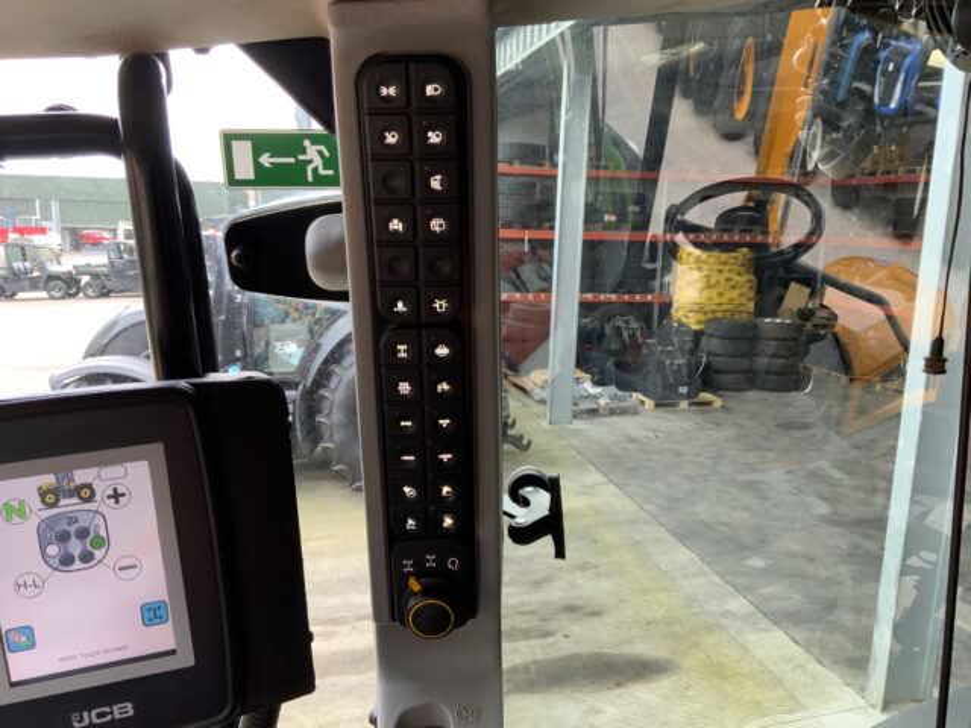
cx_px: 486
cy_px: 364
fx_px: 813
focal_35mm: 29
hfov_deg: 61.7
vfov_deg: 48.2
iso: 64
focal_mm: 3
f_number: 1.8
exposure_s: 1/100
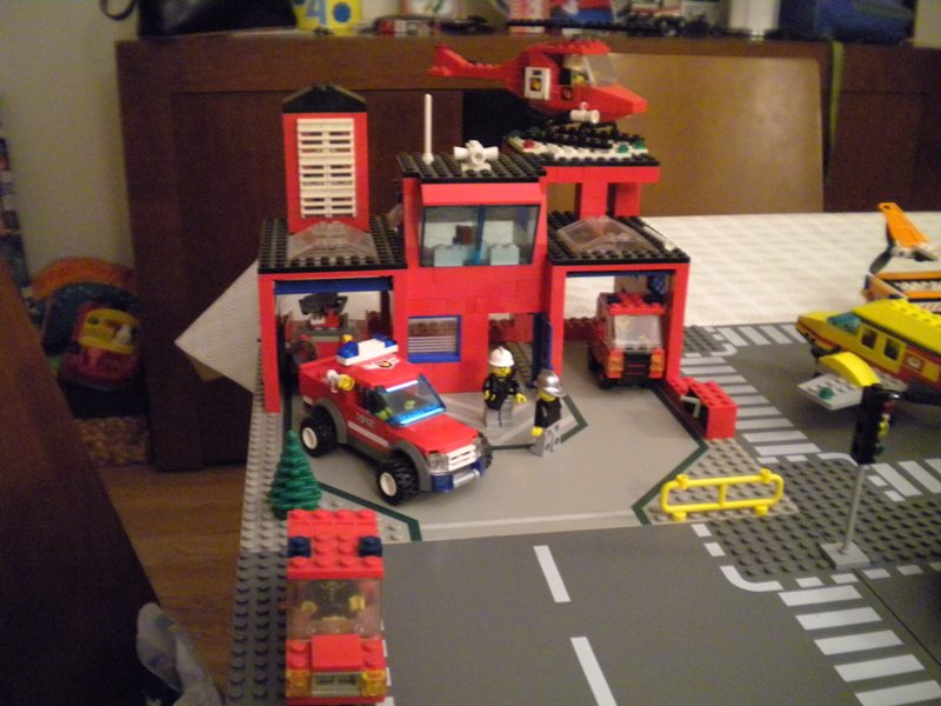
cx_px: 470
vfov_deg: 40.7
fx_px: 951
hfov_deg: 52.6
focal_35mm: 35
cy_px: 353
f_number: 3.1
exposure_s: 1/7.8
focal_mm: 6.3
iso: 800
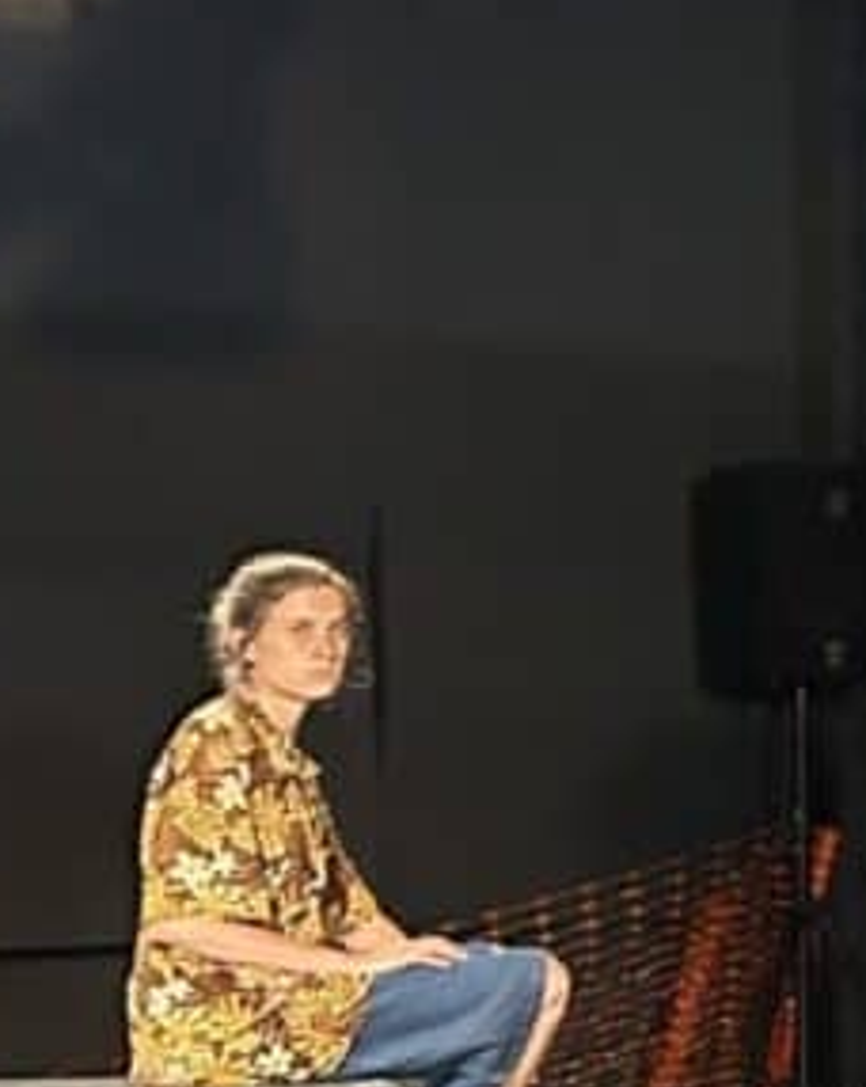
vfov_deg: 15.1
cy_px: 551
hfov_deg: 10.0
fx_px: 4110
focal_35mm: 128
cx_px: 2321
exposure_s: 1/49
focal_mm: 5.7
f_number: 1.5
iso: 500
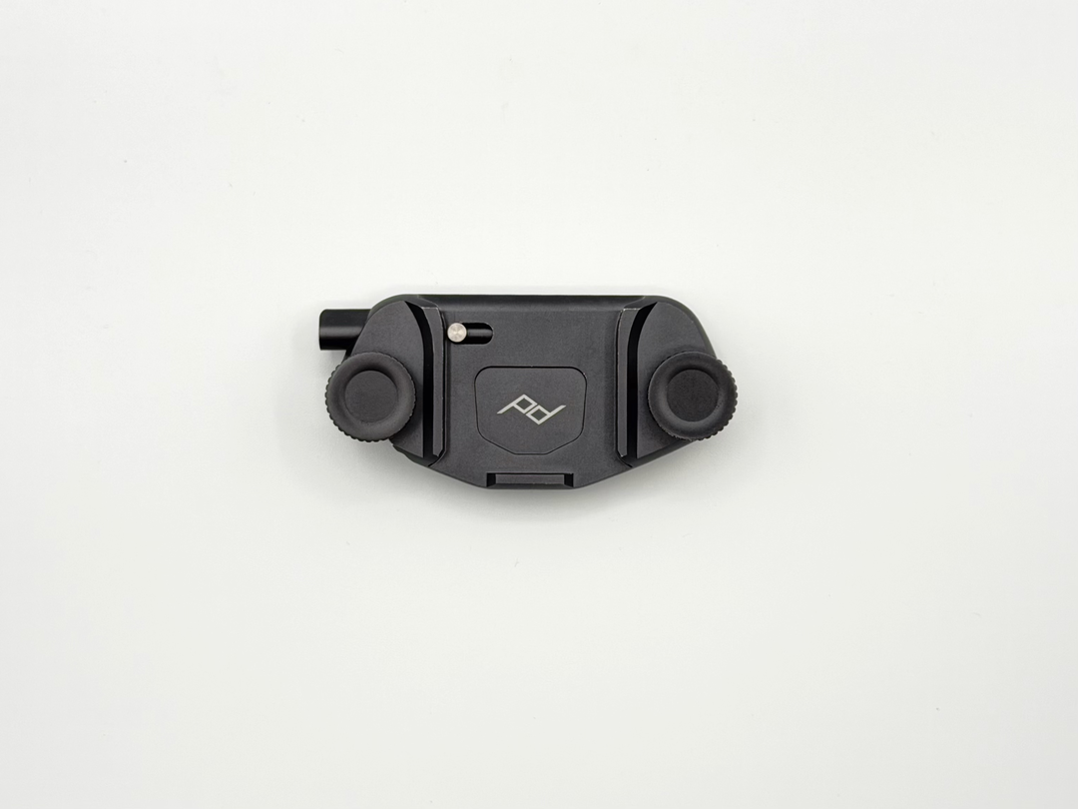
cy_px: 404
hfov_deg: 39.7
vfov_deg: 30.3
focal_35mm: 48
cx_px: 539
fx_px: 1495
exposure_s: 1/625
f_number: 1.78
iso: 64
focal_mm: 6.76
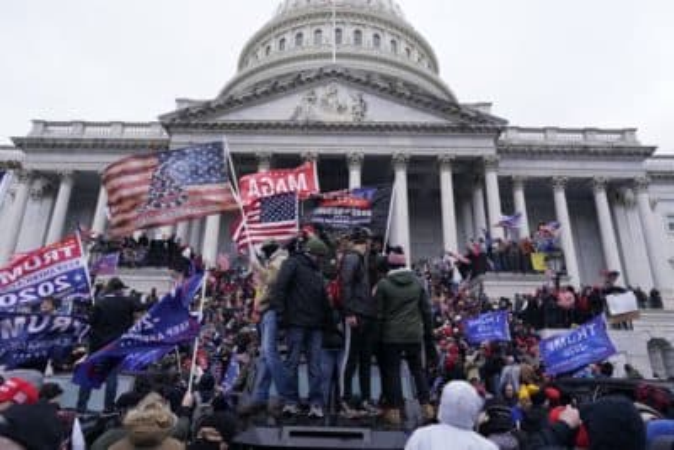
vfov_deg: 53.2
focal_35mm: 24
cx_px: 337
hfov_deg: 73.7
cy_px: 225
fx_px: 449
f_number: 4
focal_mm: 24
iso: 500
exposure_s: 1/800
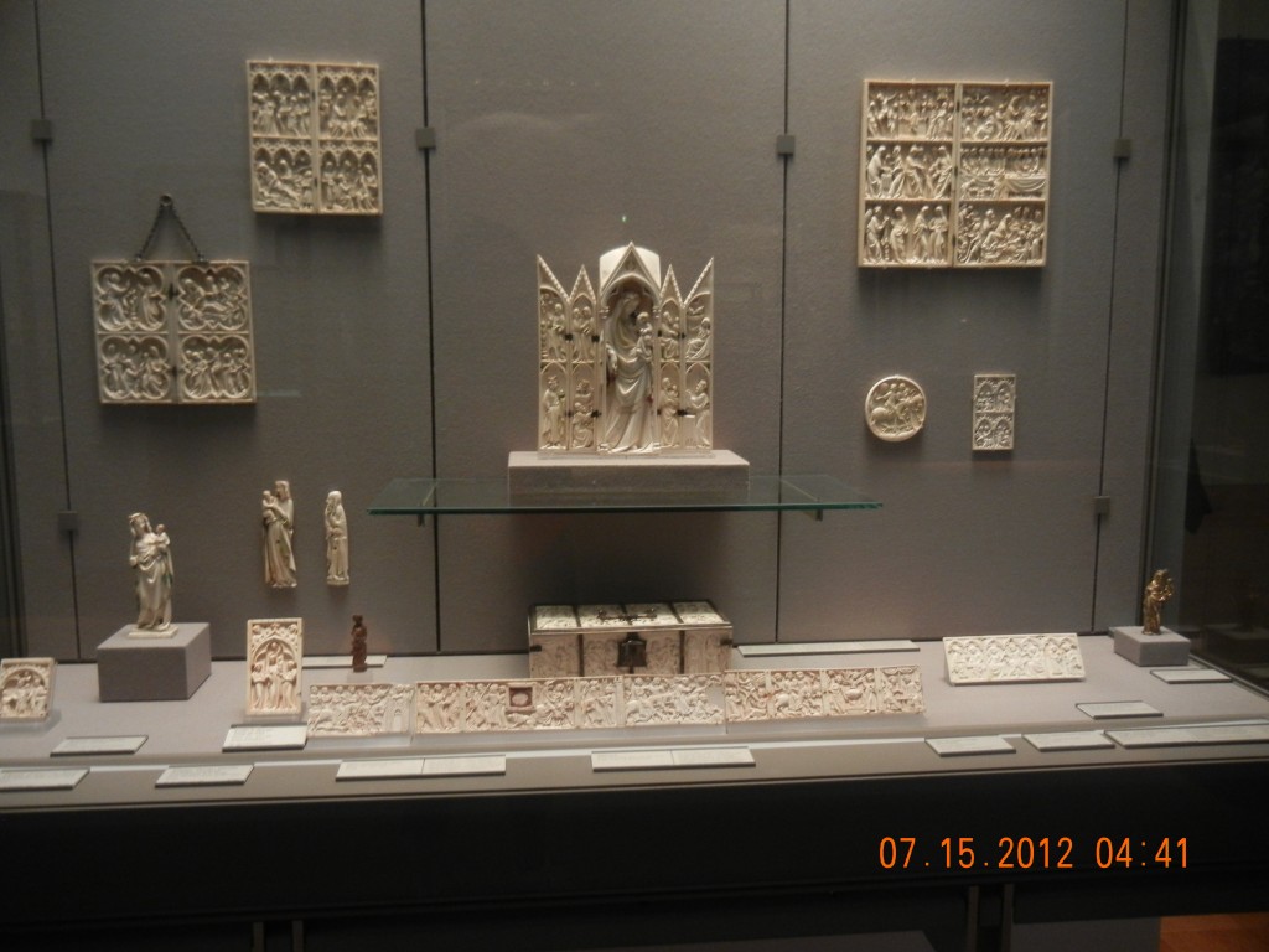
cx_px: 634
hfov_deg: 60.0
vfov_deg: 46.8
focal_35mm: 30
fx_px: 1100
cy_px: 476
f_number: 3.5
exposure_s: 1/28.4
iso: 400
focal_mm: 5.4
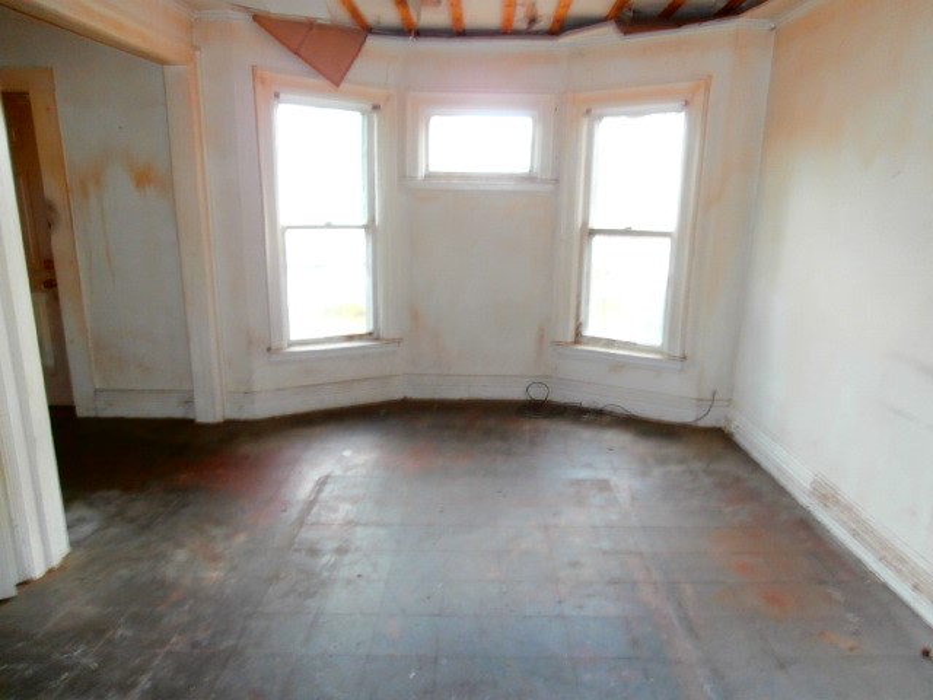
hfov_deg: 71.6
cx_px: 466
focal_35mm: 24
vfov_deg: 56.8
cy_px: 350
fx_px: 647
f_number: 3
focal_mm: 4.2
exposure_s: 1/30
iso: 200
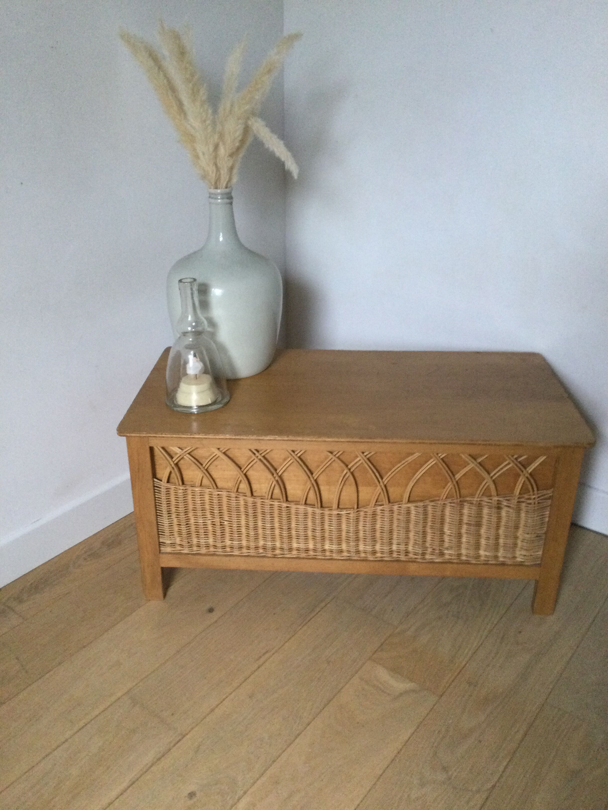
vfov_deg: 58.4
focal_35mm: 31
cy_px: 405
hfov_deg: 45.4
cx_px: 304
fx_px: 726
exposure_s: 1/33
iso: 200
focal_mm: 3.3
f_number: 2.4
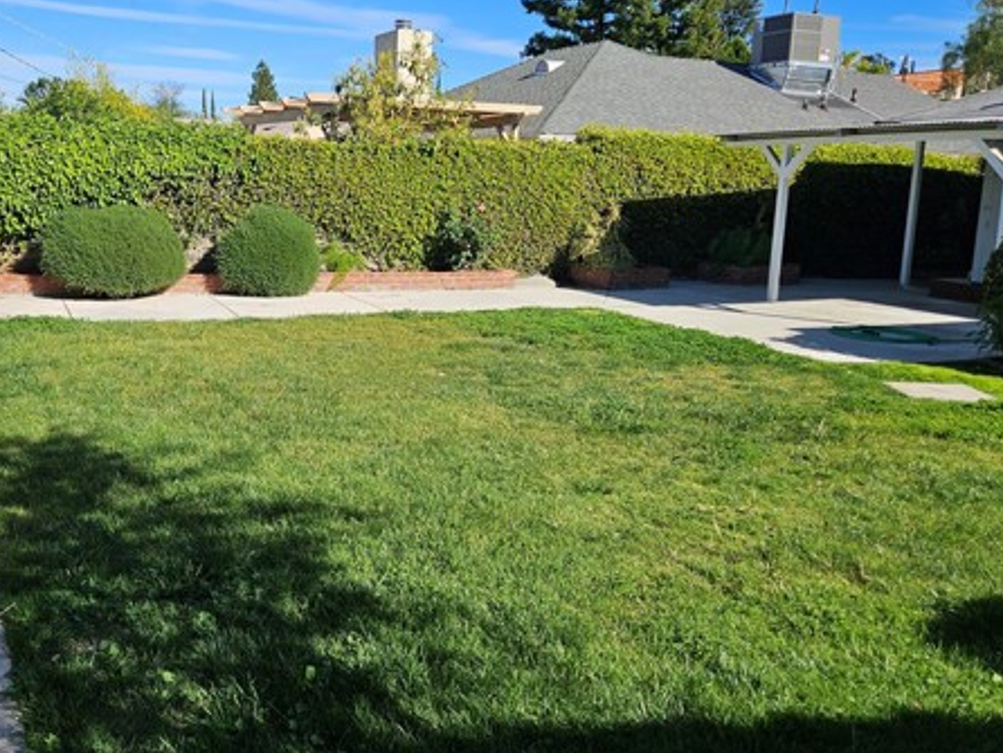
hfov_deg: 54.8
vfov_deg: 42.9
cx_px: 382
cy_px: 333
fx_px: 957
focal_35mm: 33
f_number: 1.8
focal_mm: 5.4
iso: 25
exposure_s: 1/2157
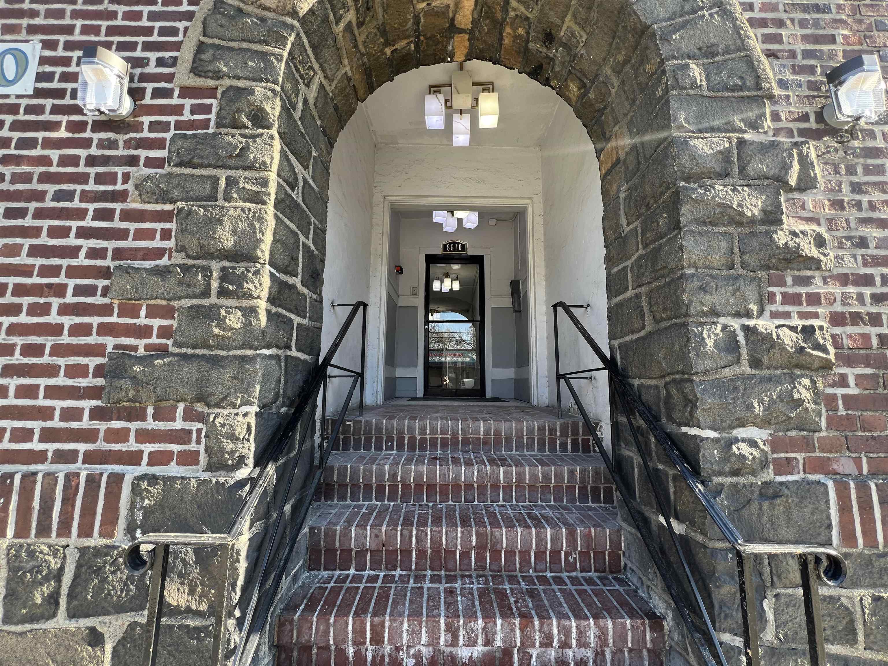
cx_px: 444
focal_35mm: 13
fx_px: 333
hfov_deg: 106.2
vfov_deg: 89.9
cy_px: 333
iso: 40
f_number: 1.8
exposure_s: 1/120
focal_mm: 1.57
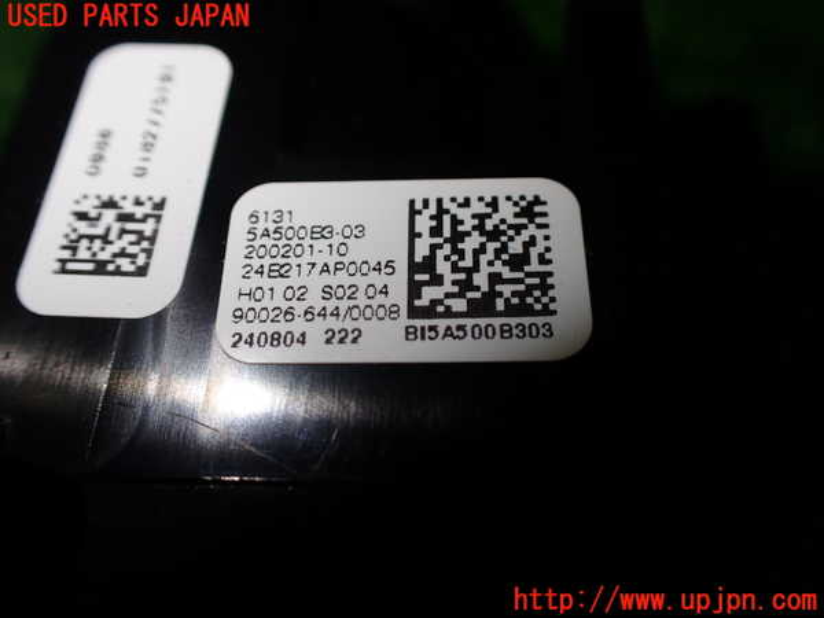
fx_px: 714
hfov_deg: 60.0
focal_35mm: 30
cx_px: 412
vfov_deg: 46.8
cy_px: 309
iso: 100
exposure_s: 1/160
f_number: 3.2
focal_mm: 5.4
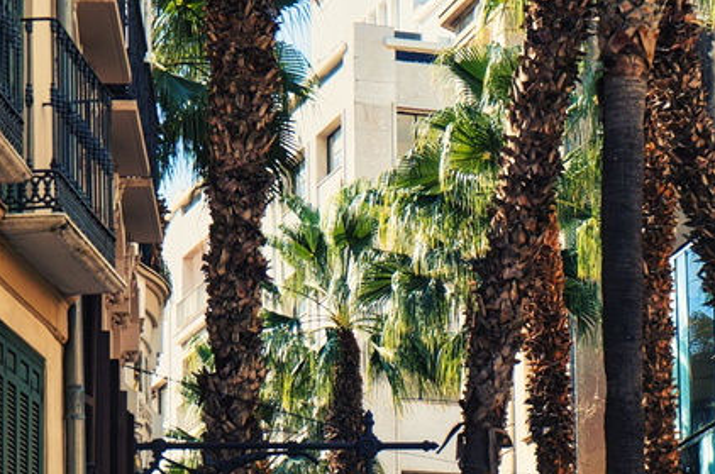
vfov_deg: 6.9
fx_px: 3907
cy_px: 432
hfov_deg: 10.4
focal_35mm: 197
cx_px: 534
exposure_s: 1/160
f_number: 5.6
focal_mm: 70
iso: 100
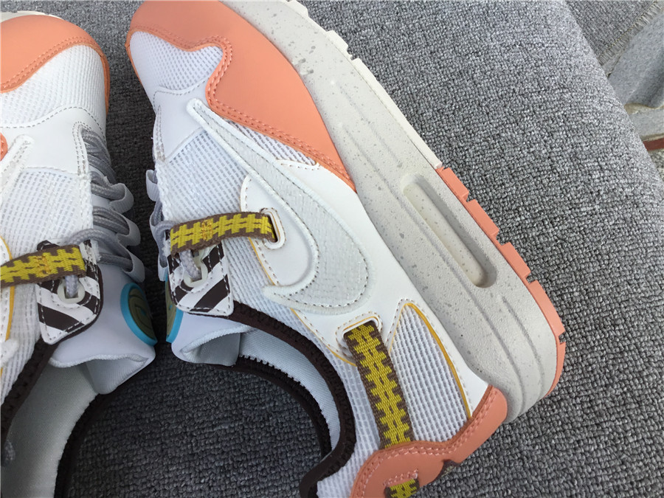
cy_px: 249
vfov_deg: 45.4
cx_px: 332
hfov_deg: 58.4
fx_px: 595
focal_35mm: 31
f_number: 2.4
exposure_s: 1/357
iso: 25
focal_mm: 3.3
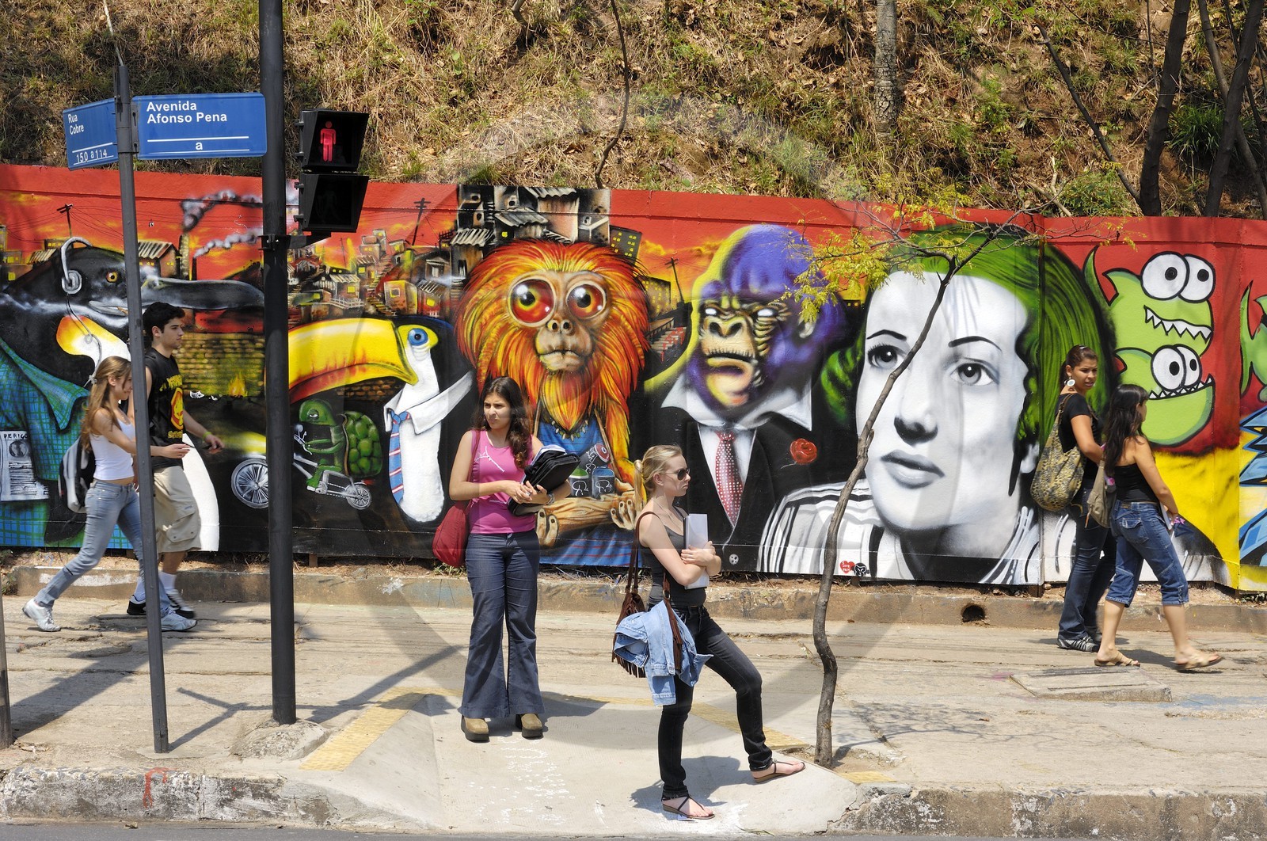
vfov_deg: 18.9
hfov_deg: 28.1
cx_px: 634
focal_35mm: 72
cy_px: 420
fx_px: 2530
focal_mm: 48
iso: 100
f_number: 9.5
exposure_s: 1/160
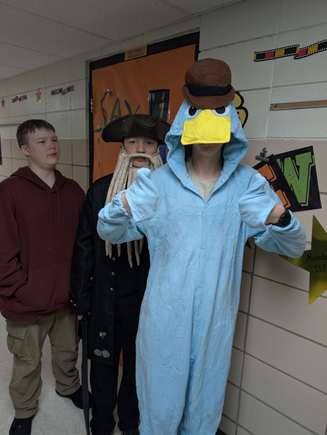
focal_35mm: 24
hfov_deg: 56.9
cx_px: 164
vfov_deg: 71.5
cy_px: 218
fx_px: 302
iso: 186
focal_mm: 6.9
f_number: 1.68
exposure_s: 1/120
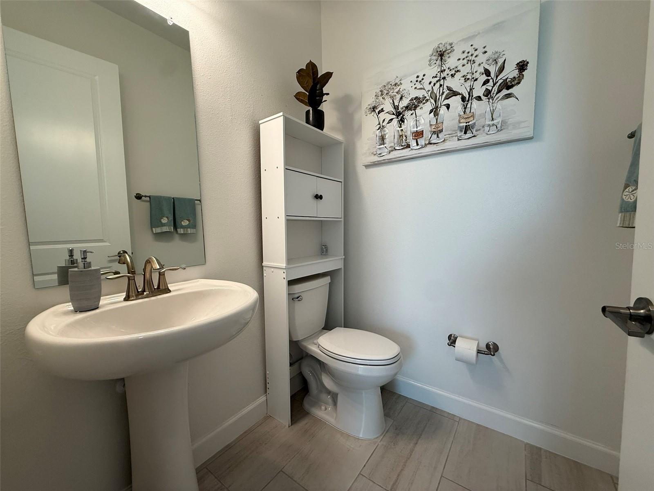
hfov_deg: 102.1
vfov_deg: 85.7
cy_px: 246
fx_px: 265
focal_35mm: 14
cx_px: 327
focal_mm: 2.22
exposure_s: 1/120
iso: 80
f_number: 2.2
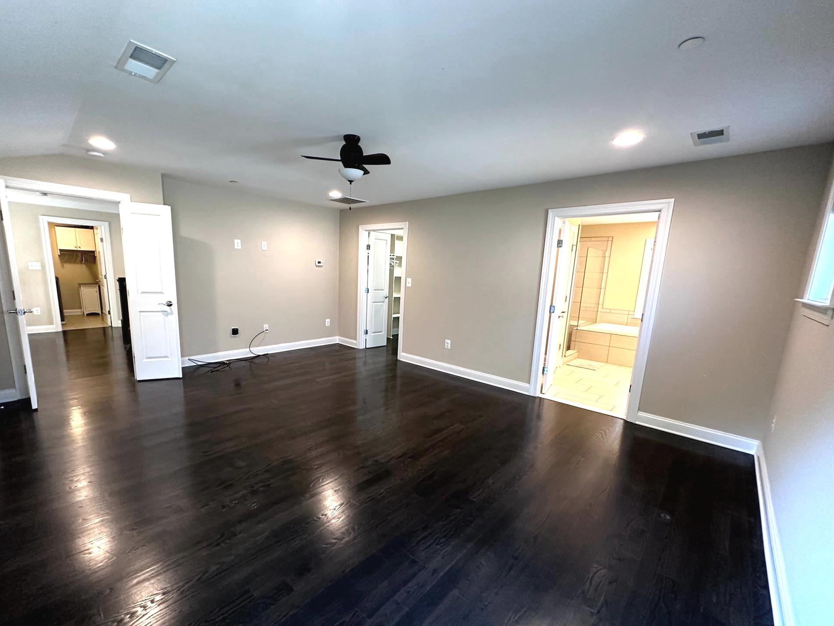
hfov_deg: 98.0
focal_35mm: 15
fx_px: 361
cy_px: 335
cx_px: 392
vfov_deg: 81.6
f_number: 2.2
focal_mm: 2.22
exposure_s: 1/60
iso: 200
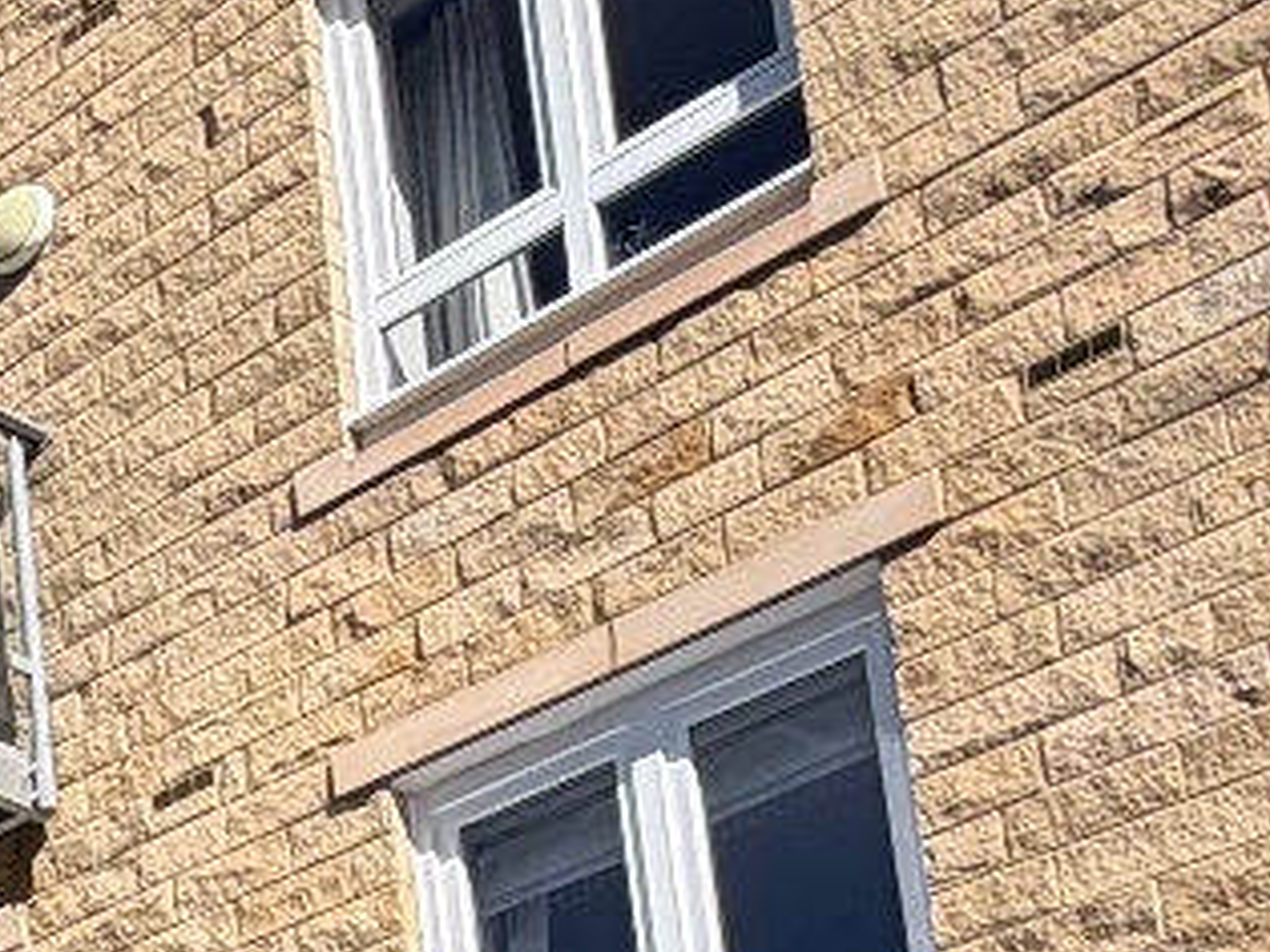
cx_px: -1153
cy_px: 1722
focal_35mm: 91
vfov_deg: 14.3
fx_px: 3337
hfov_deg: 16.9
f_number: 2.2
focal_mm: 2.22
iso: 25
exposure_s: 1/770
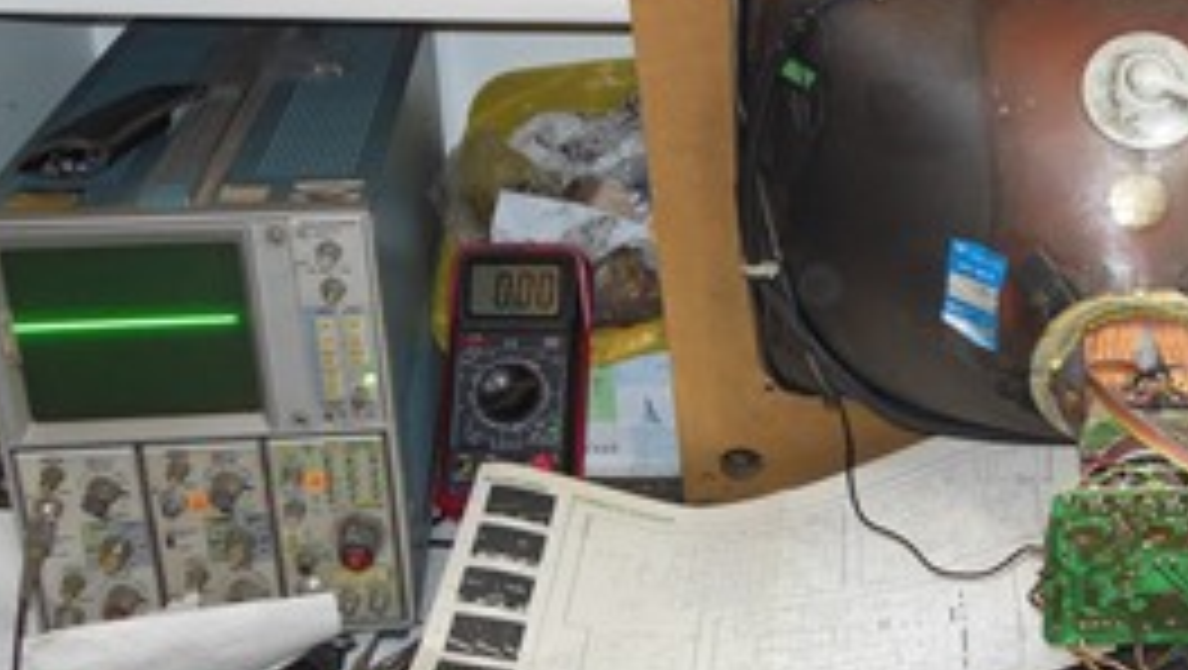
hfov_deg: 33.3
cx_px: 963
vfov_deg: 19.7
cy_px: 472
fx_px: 1923
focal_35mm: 61
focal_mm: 6
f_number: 3.5
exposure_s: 1/30
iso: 200
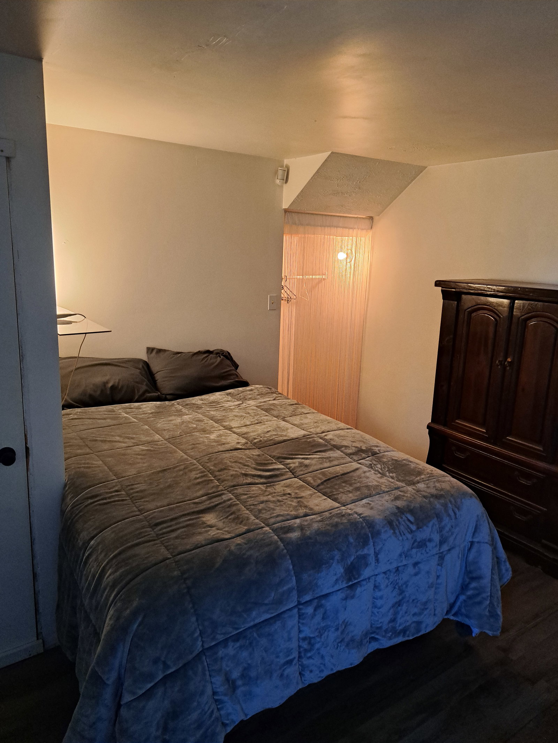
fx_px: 516
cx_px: 279
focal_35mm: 24
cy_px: 372
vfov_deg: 71.6
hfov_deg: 56.8
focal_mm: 5.23
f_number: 1.8
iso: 500
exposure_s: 1/60
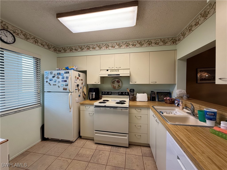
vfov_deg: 85.7
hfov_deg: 102.1
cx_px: 114
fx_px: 92
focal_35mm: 14
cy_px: 85
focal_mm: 2.22
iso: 125
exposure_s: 1/120
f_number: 2.2
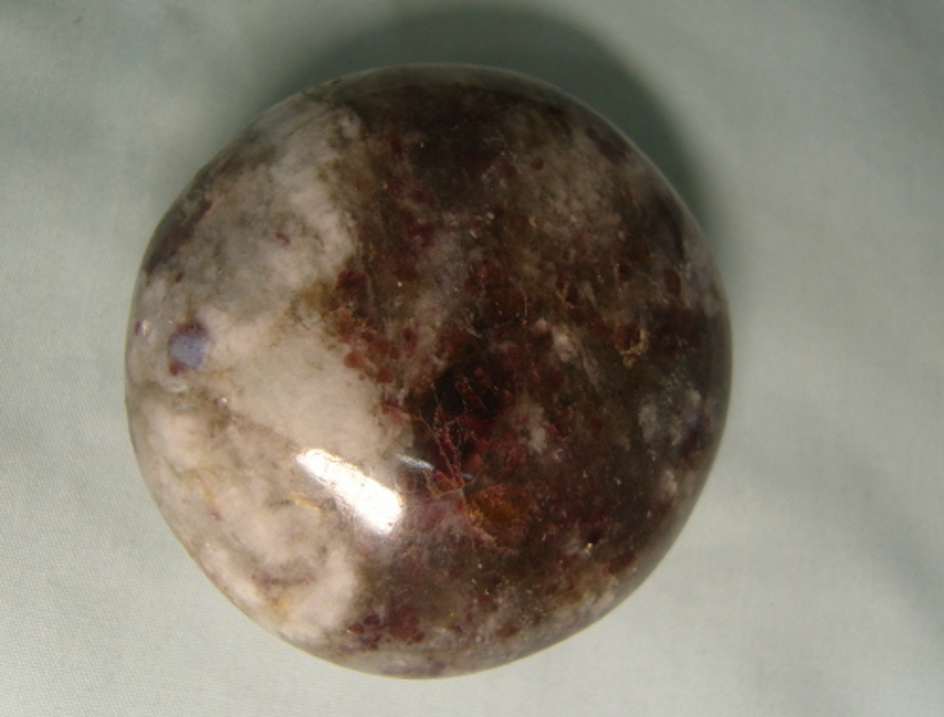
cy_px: 358
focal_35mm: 35
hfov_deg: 52.4
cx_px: 472
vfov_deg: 41.0
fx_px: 959
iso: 80
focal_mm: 7.4
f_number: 2.8
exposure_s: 1/60
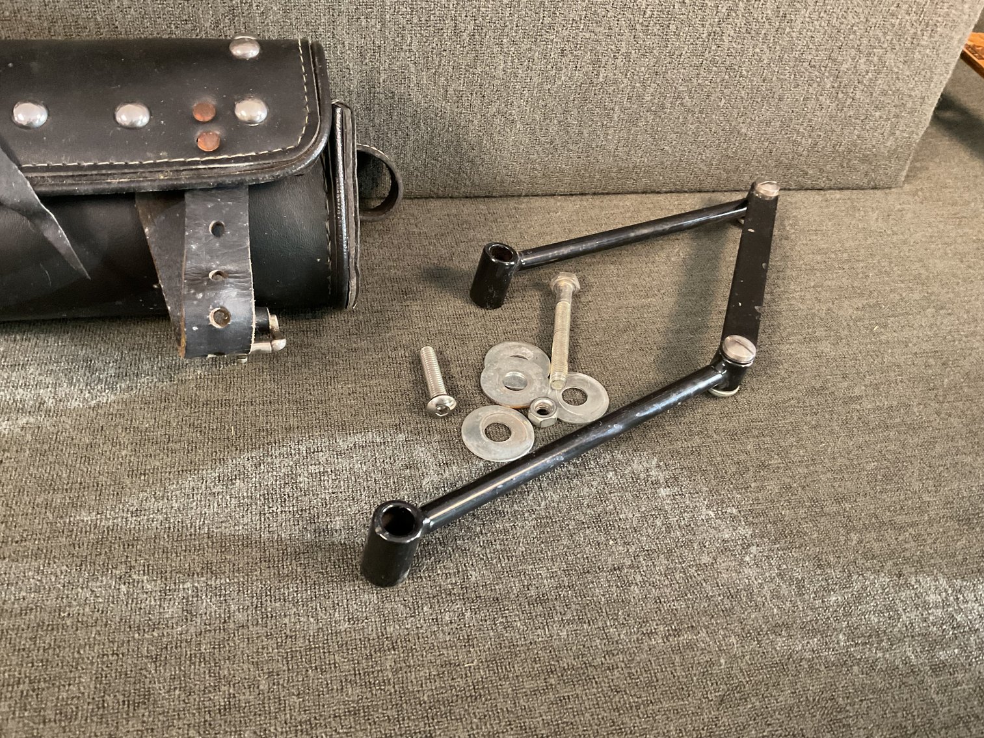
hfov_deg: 61.7
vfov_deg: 48.2
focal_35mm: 29
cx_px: 492
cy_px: 369
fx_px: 824
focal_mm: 3
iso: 320
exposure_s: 1/25
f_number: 1.8
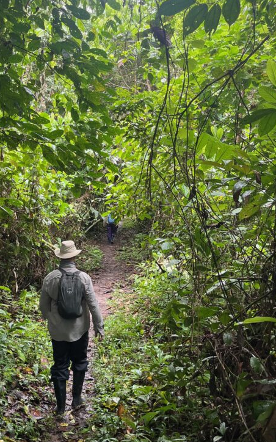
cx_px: 66
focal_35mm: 39
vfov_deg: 50.4
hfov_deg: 32.1
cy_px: 220
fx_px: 470
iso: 64
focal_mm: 5.1
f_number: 1.6
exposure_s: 1/122
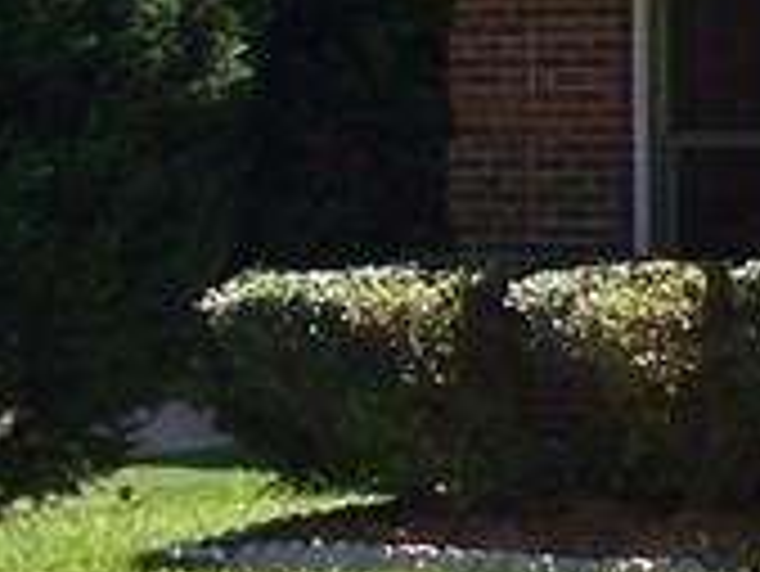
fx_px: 5185
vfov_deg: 6.2
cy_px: -405
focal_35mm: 236
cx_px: 2105
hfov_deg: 7.6
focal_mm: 8
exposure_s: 1/350
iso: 100
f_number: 3.4
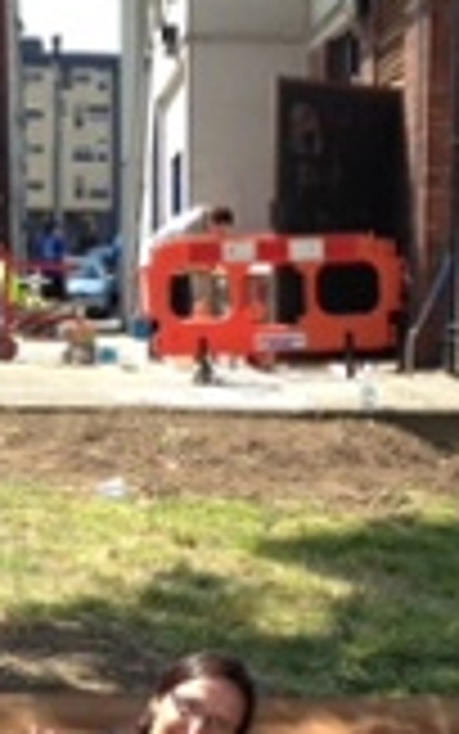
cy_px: 570
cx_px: 266
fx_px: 1980
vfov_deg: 20.8
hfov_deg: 13.2
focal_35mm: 99
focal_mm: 4.12
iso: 50
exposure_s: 1/616
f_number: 2.4
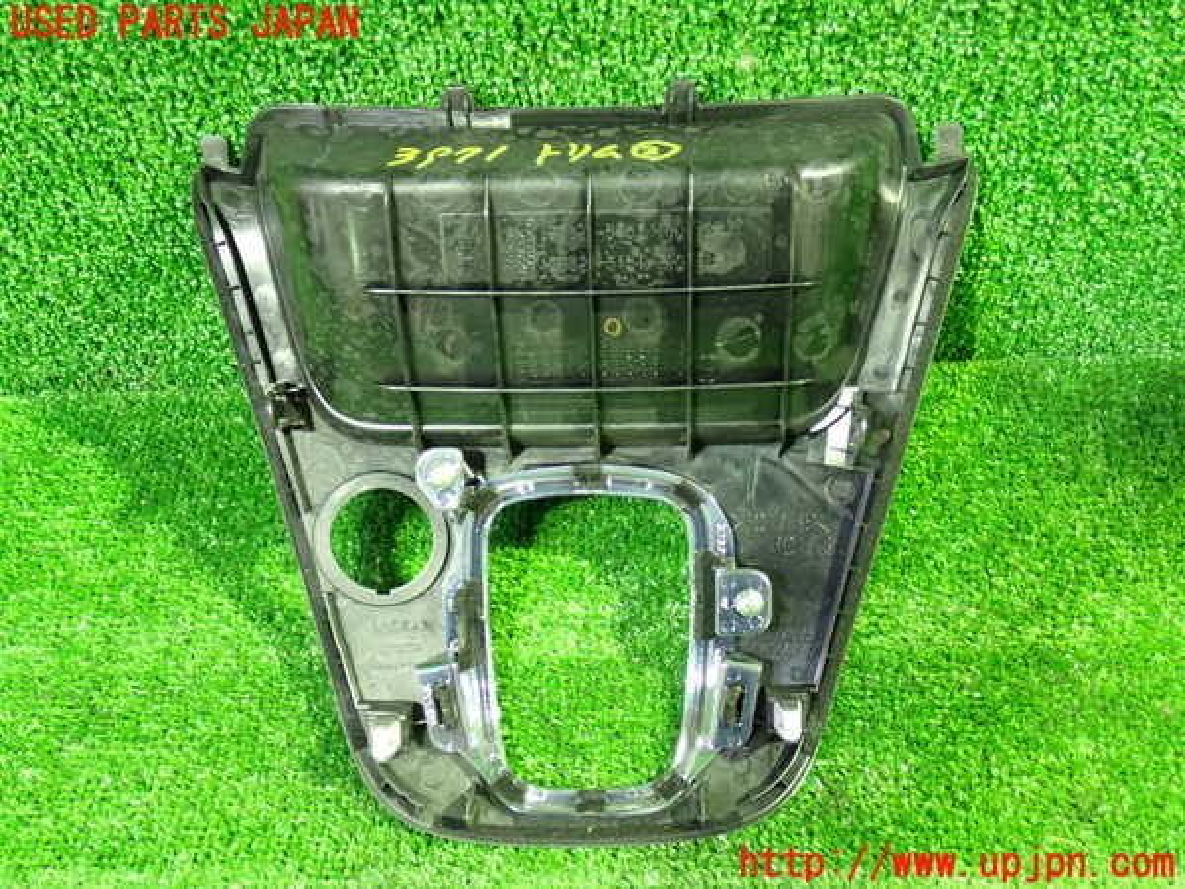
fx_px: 1301
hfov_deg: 49.0
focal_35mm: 38
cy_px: 444
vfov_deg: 37.7
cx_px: 592
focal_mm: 6.83
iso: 800
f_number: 2.7
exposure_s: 1/10
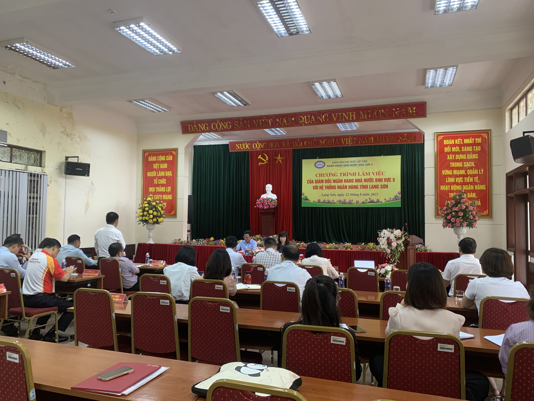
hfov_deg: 67.3
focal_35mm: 26
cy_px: 200
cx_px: 267
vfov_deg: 53.1
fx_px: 401
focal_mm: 4.25
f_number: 1.8
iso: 125
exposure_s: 1/50
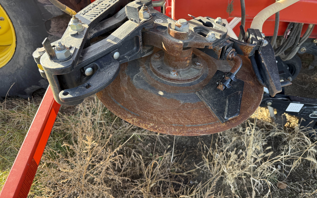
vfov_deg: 47.3
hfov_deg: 70.4
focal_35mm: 26
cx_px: 161
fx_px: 225
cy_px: 77
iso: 100
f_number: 1.78
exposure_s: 1/341
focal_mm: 6.76
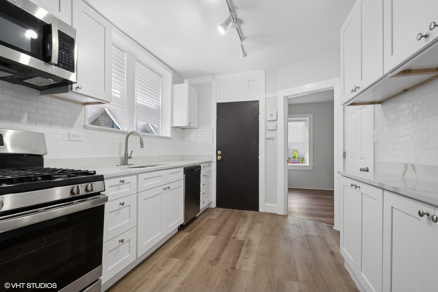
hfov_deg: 100.4
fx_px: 182
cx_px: 219
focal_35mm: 15
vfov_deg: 77.3
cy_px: 146
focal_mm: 10
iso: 250
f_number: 7.1
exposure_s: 1/30
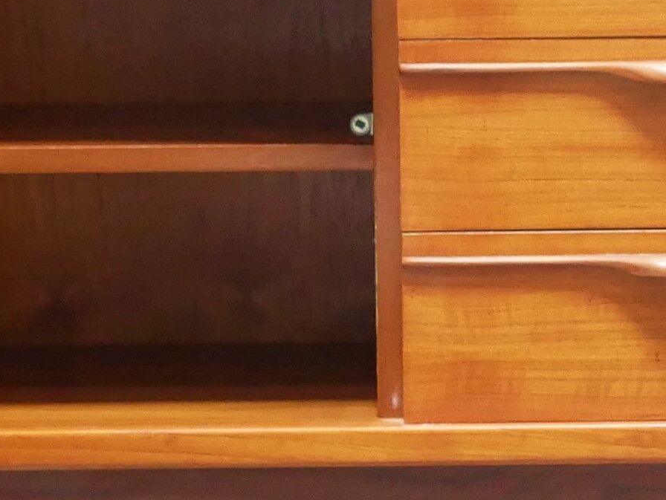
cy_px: -169
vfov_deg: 7.2
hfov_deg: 9.3
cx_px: 1106
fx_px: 3946
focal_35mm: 205
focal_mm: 20
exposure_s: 1/60
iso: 1600
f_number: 1.7
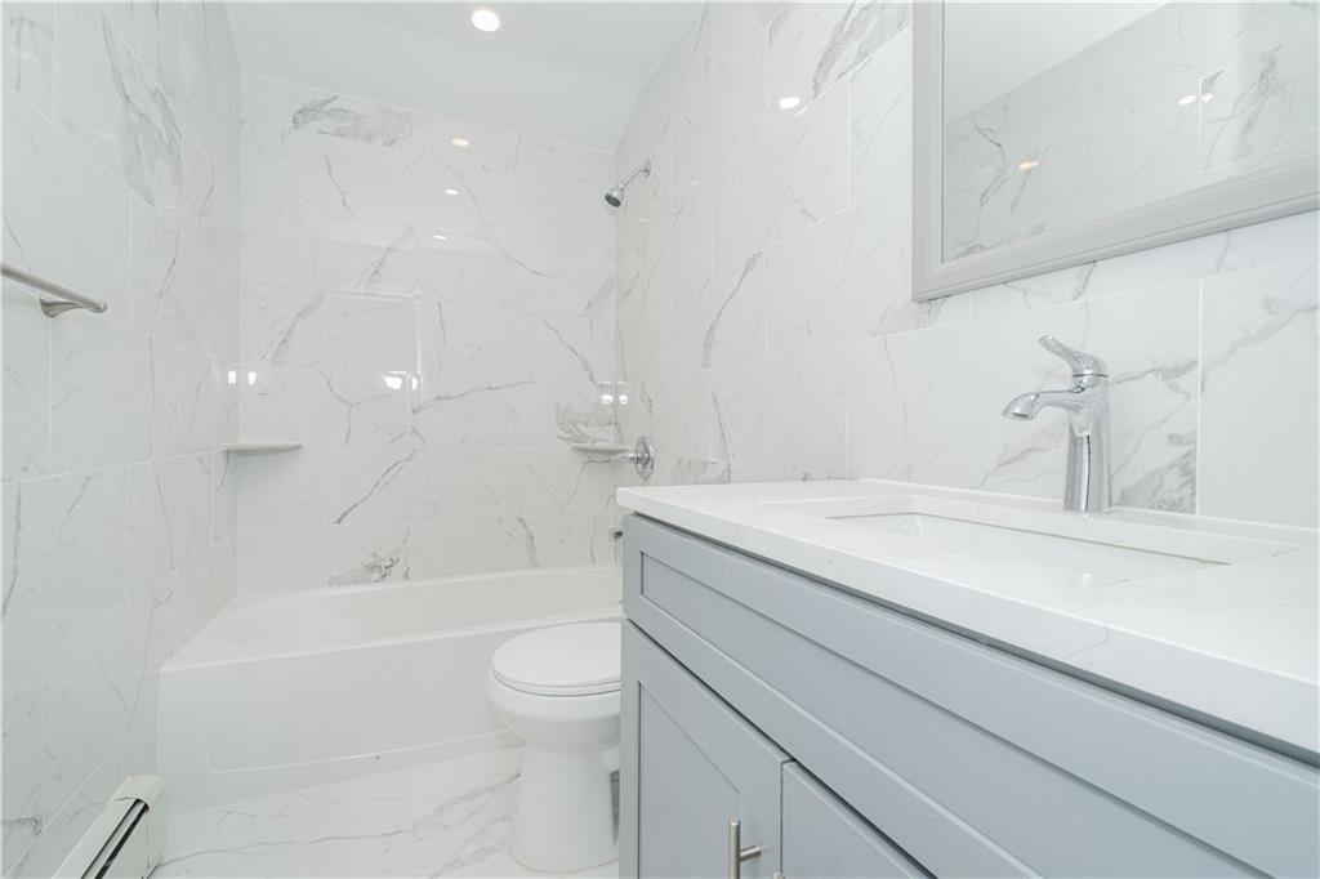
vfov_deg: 77.3
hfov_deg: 100.4
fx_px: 550
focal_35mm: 15
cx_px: 660
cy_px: 440
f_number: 8
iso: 400
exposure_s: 1/125
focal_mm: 10
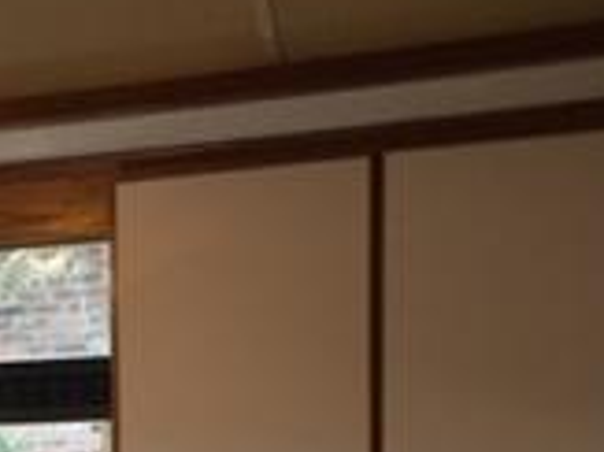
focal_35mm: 114
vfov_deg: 12.2
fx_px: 1988
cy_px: 719
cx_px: -63
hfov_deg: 16.7
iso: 100
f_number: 2.2
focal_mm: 4.15
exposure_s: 1/30
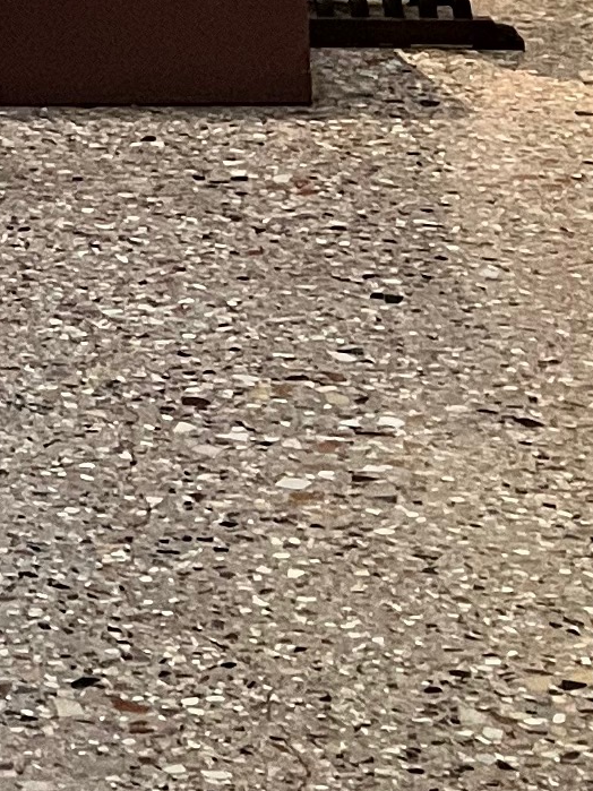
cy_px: -1456
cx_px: -558
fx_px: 3427
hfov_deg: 9.3
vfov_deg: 10.2
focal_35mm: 150
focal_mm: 5.7
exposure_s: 1/49
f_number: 1.5
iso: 320
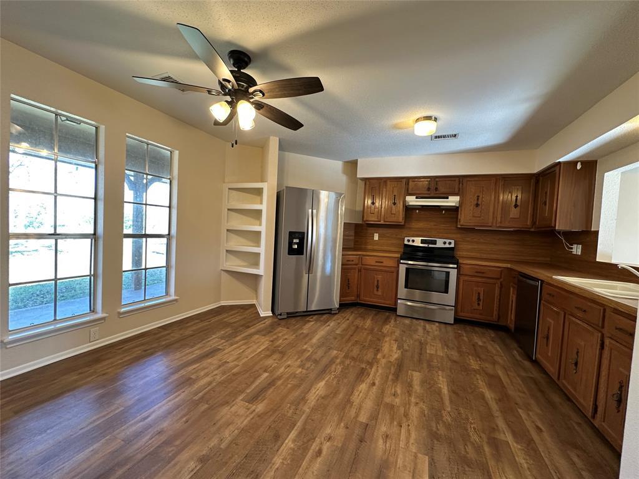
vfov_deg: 85.7
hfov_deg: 102.1
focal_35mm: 14
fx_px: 258
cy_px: 240
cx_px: 320
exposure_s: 1/120
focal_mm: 2.22
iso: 200
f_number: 2.2
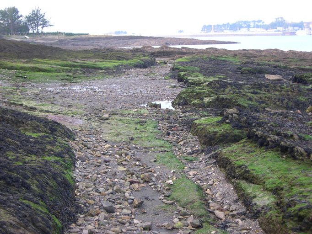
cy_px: 117
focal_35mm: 52
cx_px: 156
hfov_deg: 36.8
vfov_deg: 28.0
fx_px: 469
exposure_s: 1/112
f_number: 3.2
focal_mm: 11.1
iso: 100
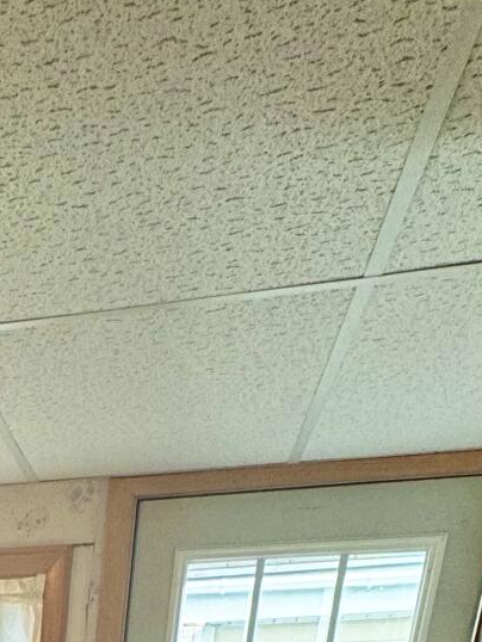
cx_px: -159
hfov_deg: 24.2
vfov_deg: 22.9
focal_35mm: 52
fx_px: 965
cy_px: 1121
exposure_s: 1/120
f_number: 2.2
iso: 160
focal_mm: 2.22
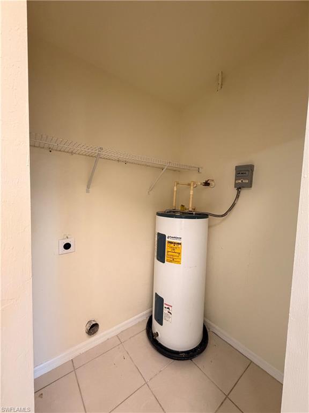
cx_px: 154
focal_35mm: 14
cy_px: 206
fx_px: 167
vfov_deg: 102.1
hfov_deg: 85.7
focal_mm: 2.22
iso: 320
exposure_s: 1/60
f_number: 2.2
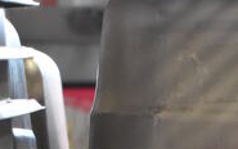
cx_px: 215
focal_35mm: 166
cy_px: 404
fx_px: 1078
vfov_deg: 7.2
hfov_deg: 12.5
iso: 2200
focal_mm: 22
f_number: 3.8
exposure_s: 1/125
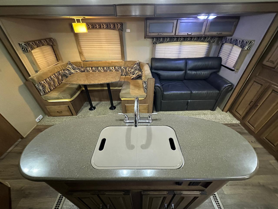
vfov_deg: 85.7
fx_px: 112
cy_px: 104
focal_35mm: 14
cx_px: 139
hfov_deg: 102.1
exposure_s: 1/60
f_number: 2.2
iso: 1250
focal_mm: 2.22
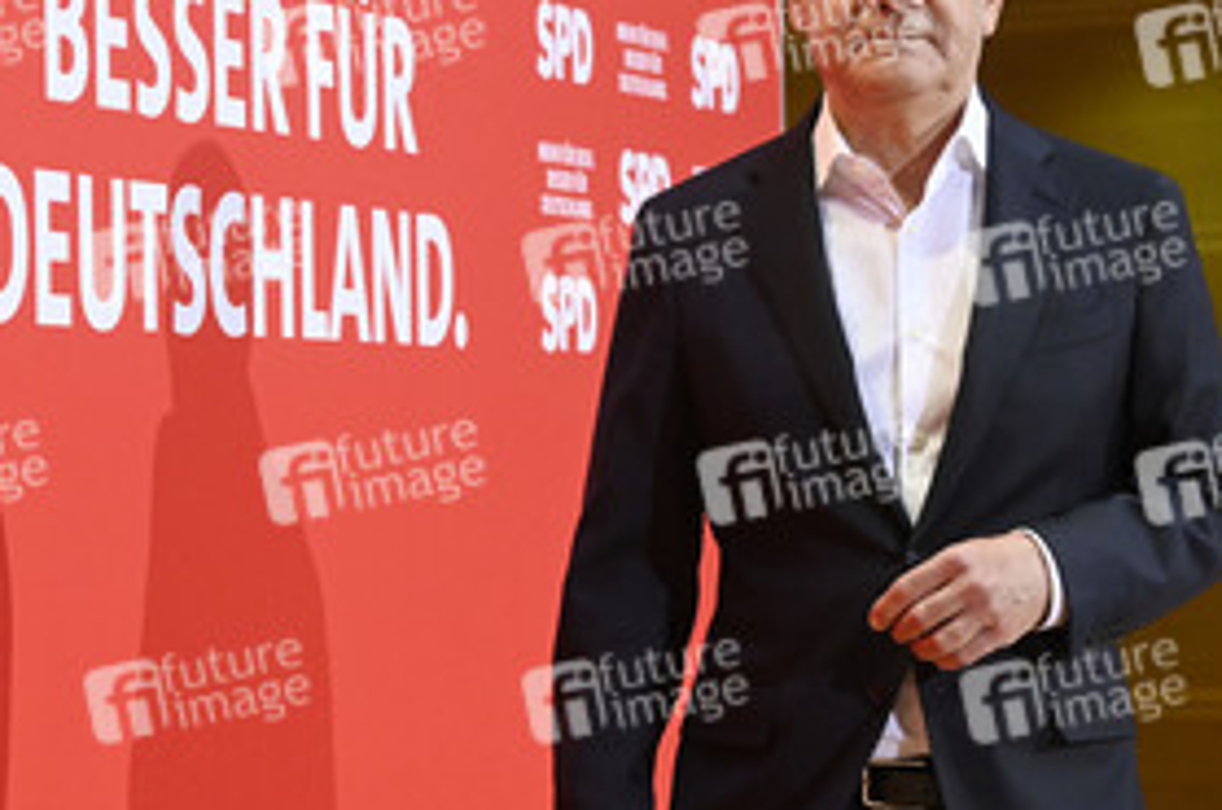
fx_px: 5591
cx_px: 694
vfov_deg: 8.3
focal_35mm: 165
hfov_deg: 12.5
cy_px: 363
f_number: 5.6
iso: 6400
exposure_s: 1/800
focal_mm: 102
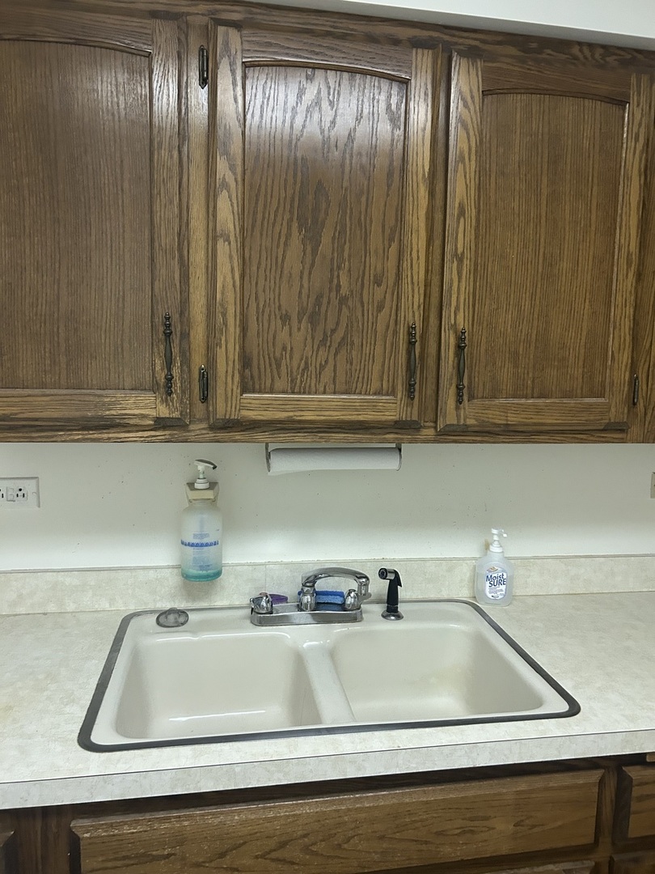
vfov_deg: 67.3
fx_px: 656
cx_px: 328
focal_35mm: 26
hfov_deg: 53.1
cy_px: 437
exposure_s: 1/60
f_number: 1.5
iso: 400
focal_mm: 5.7
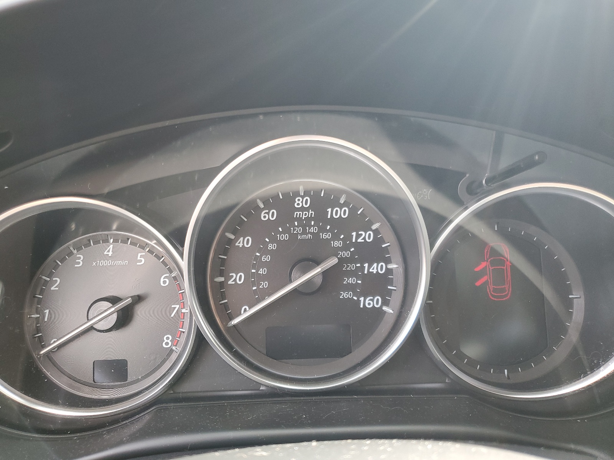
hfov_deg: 67.3
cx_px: 307
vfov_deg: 53.1
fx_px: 461
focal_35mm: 26
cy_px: 230
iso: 82
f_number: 1.5
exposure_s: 1/120
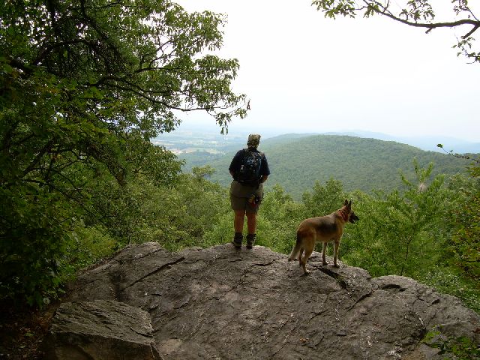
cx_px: 240
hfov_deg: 49.0
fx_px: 527
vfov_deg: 37.7
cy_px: 180
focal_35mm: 38
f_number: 4.6
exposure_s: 1/162
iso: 50
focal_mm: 6.3
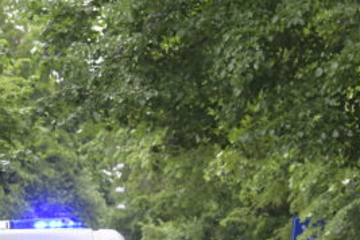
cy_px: 342
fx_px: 4300
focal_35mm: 430
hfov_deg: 4.8
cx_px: -35
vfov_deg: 3.2
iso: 800
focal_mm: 112
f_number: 6.3
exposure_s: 1/320
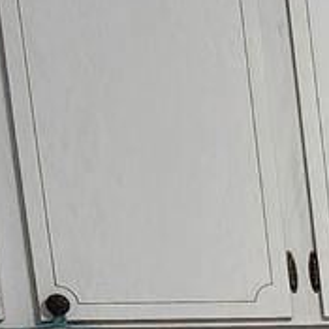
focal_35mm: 186
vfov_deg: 8.8
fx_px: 2000
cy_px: 684
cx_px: 1179
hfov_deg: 7.5
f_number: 1.8
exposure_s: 1/120
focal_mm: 5.4
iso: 250
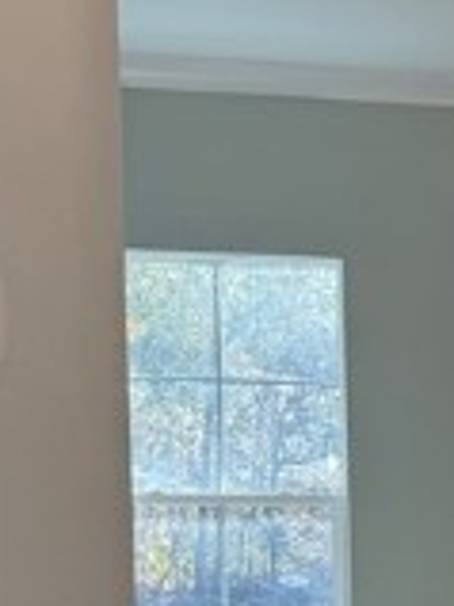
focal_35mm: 116
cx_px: 1000
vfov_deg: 16.5
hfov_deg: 11.2
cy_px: 671
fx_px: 2031
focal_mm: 6.76
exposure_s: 1/124
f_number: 1.78
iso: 64
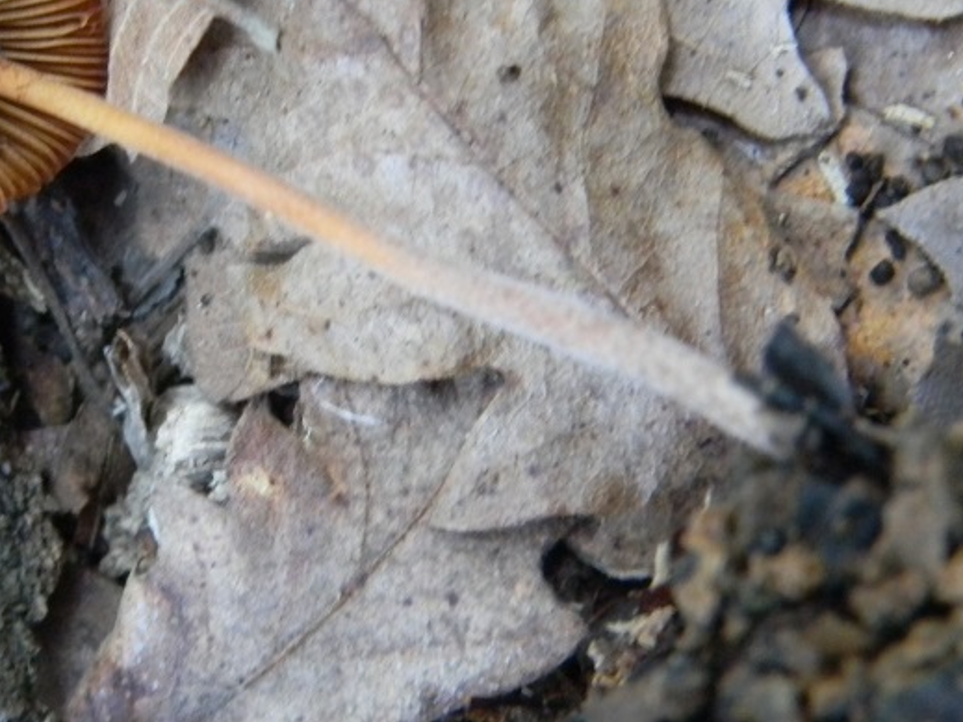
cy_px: 299
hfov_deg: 15.4
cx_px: 366
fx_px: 3560
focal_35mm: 128
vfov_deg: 11.6
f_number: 4.5
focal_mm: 15.1
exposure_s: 1/5.3
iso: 400
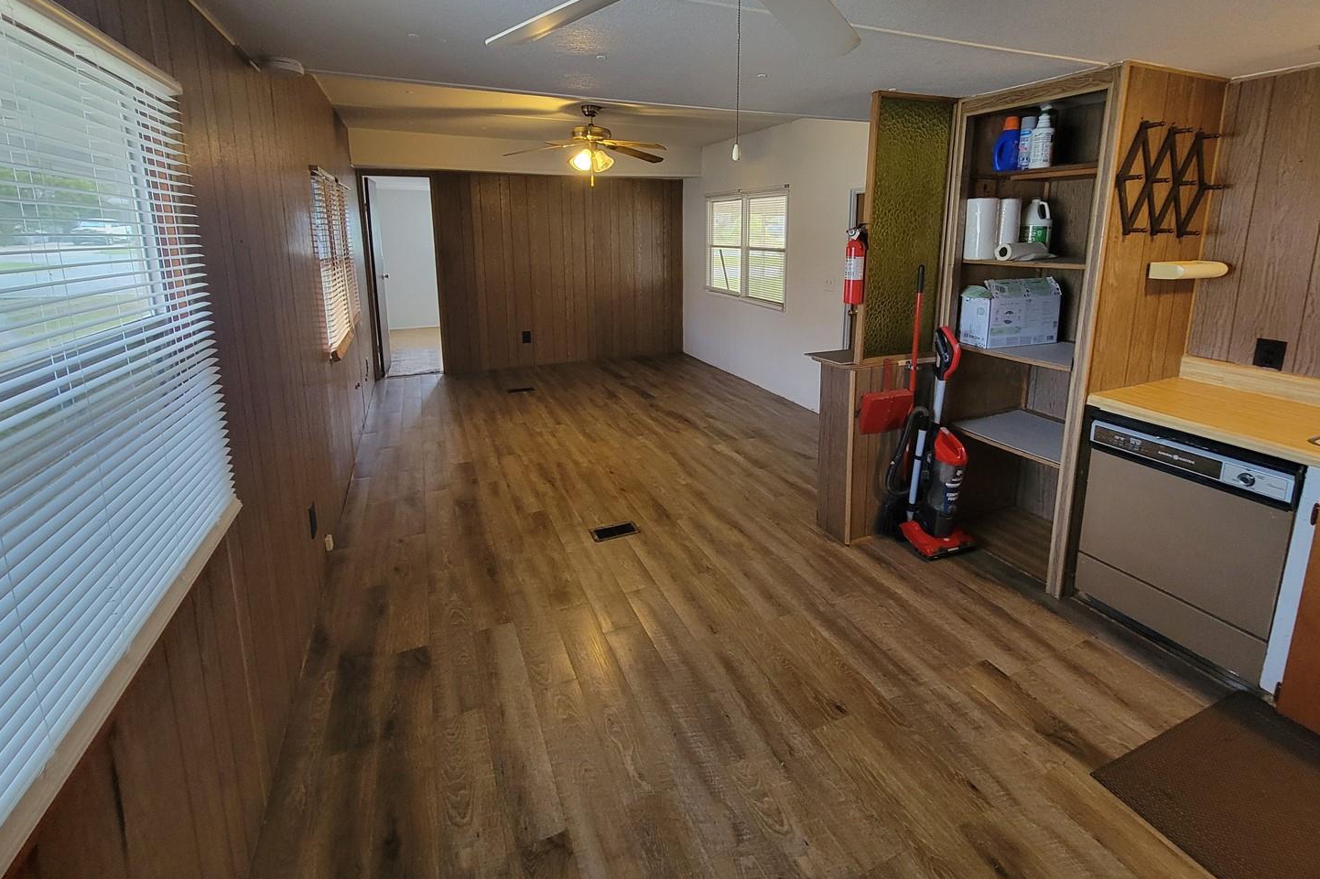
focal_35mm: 15
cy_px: 337
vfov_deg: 76.1
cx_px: 684
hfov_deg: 100.4
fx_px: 550
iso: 320
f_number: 2.2
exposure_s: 1/40
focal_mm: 2.2
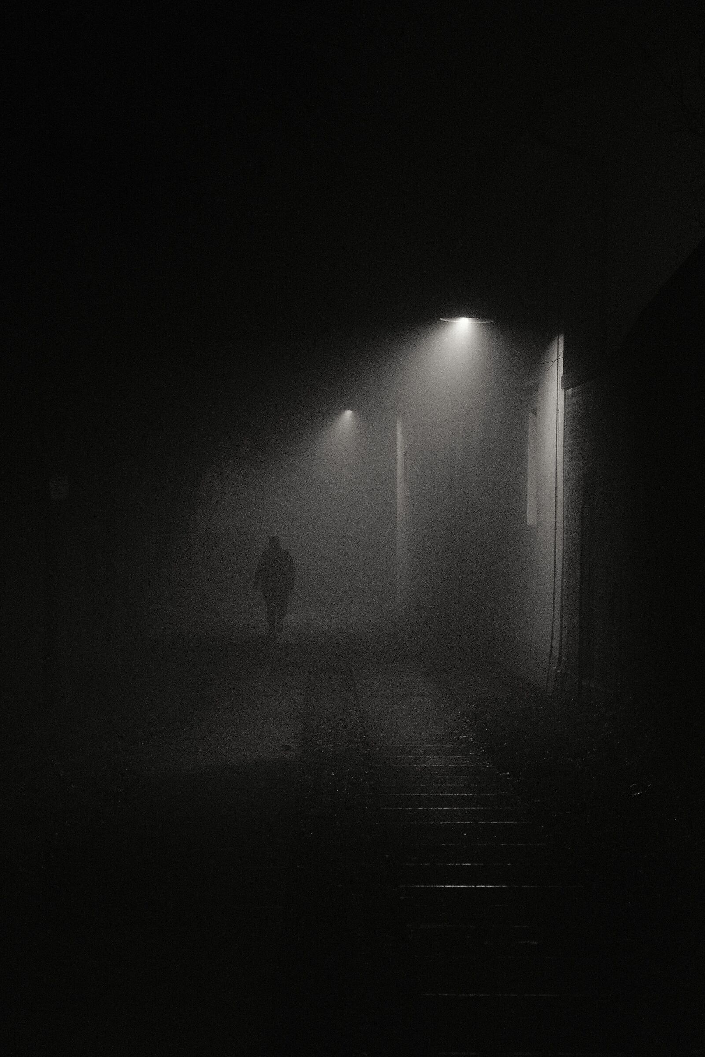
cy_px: 528
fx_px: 2438
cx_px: 352
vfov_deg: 24.5
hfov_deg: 16.5
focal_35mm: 83
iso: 12800
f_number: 7.1
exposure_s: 1/60
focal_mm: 55
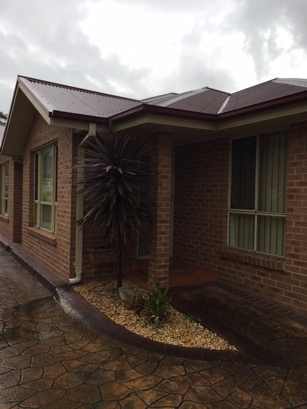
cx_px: 154
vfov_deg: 61.7
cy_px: 204
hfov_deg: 48.2
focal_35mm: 29
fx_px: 343
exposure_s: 1/246
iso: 25
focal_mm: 4.15
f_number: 2.2
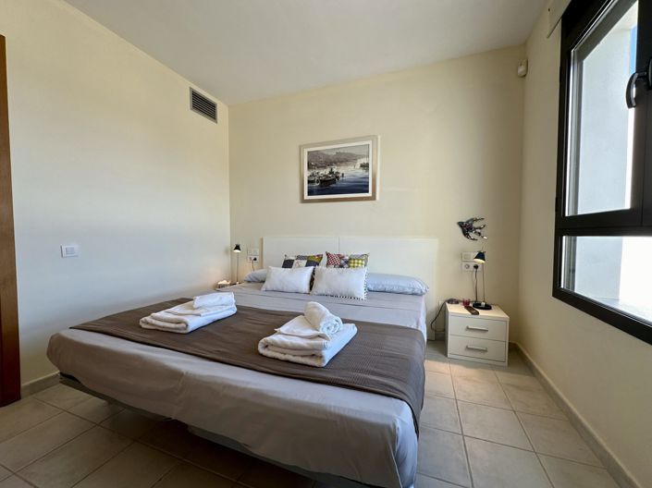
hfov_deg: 102.1
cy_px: 244
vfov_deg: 85.6
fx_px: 264
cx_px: 326
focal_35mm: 14
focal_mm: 2.22
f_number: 2.2
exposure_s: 1/100
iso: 32
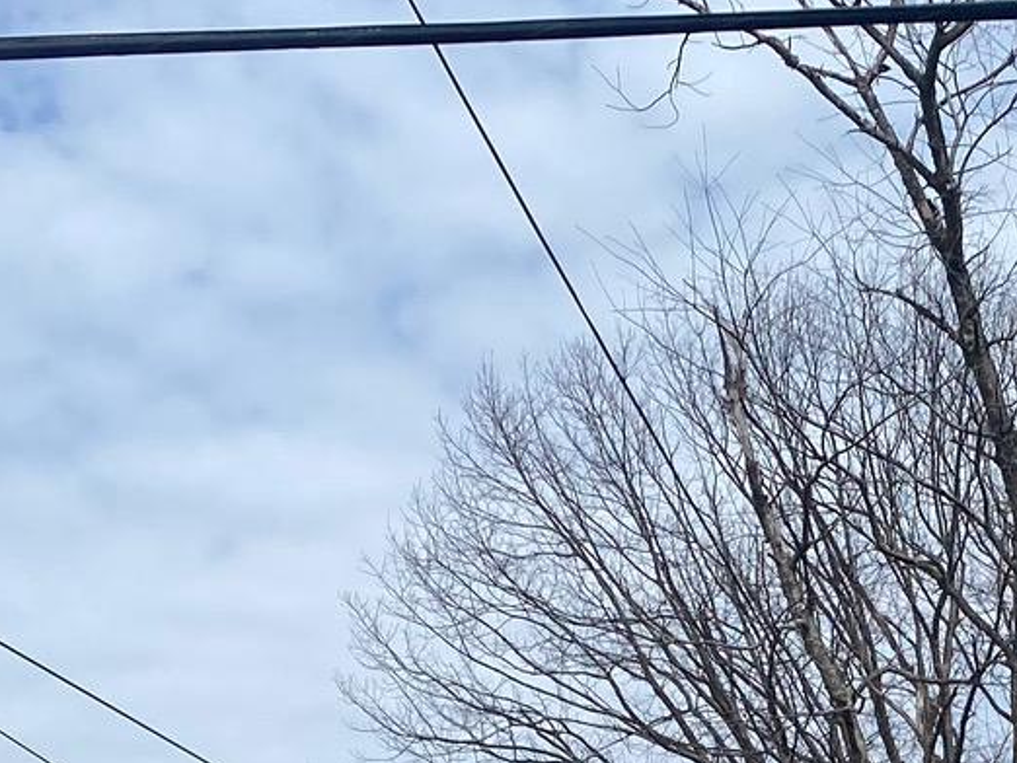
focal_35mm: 102
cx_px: 1177
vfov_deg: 12.9
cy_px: 1458
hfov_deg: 18.4
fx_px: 2998
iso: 32
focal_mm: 4.25
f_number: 1.8
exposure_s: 1/3731
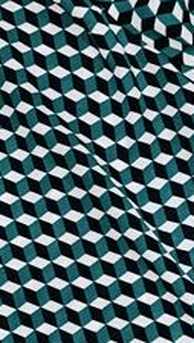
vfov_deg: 15.5
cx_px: 8
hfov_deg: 8.9
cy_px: 346
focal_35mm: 136
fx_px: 1240
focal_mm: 5.1
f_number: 1.6
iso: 40
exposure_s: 1/33
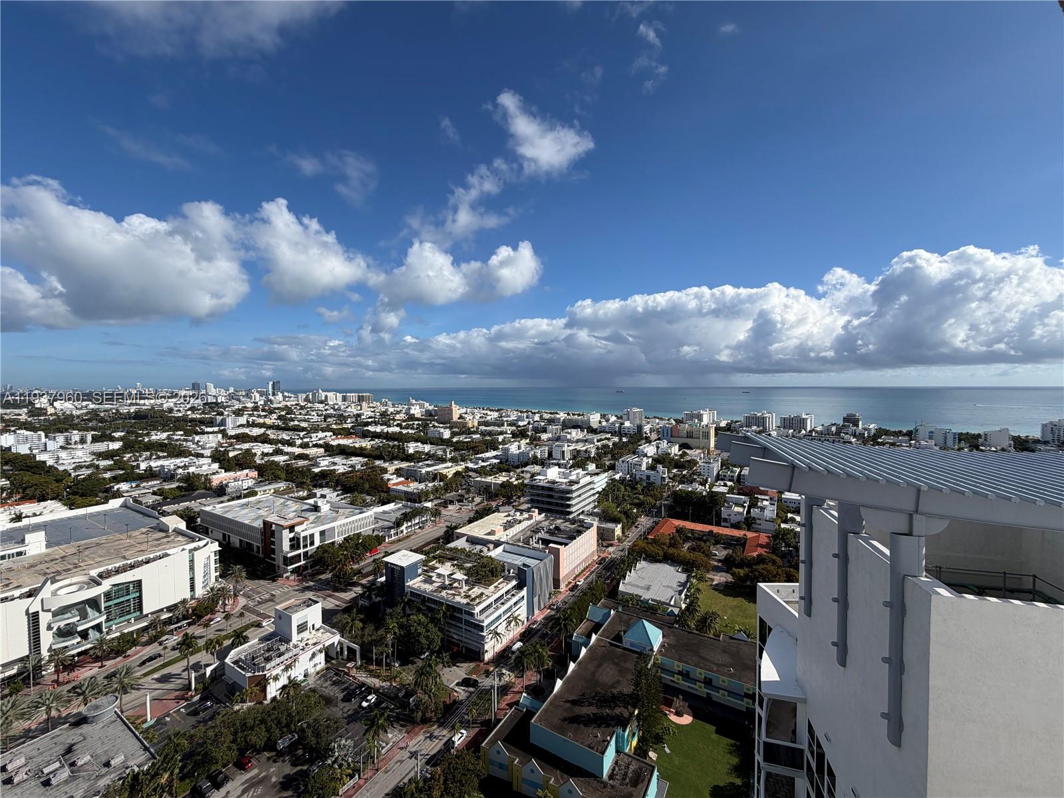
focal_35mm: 14
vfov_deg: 85.7
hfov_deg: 102.1
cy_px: 399
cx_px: 532
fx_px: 430
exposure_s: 1/1339
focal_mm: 2.22
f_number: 2.2
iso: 20
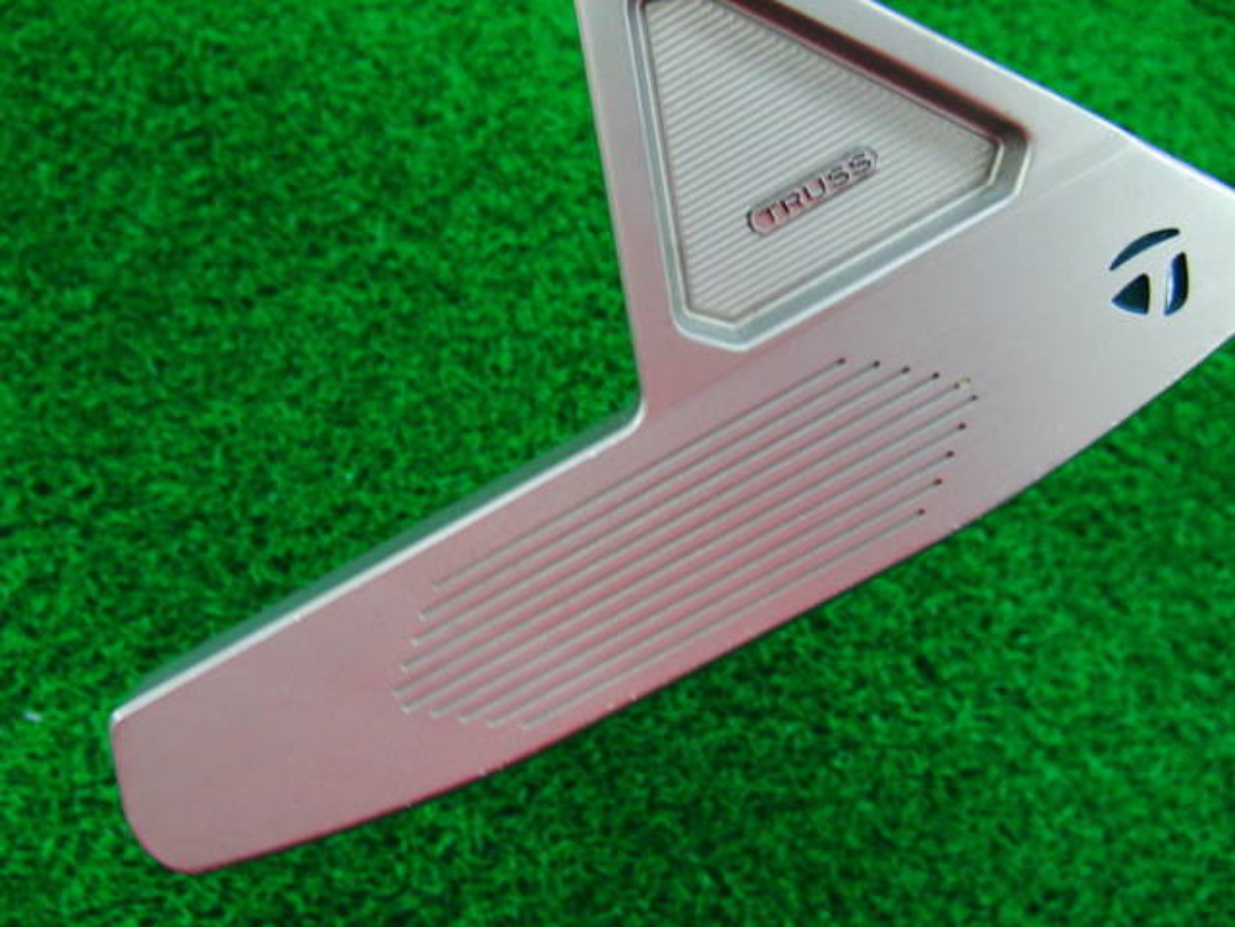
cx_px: 618
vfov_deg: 38.7
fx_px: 1320
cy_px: 464
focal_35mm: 37
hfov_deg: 50.1
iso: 400
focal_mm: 6.42
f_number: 3.6
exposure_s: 1/40
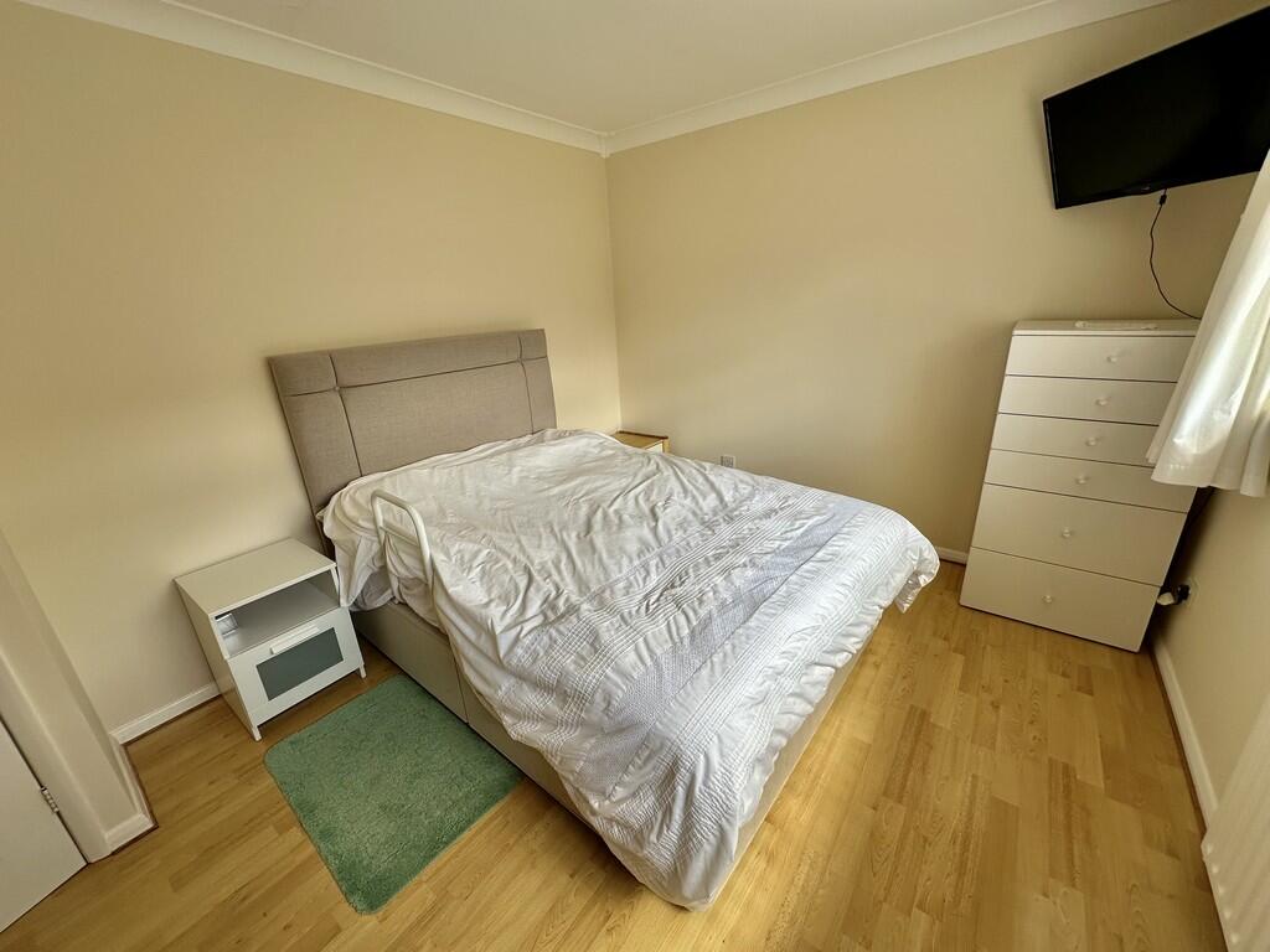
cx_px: 635
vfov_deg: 85.7
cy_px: 476
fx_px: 514
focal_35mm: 14
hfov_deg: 102.1
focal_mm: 2.22
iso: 40
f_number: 2.2
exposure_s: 1/102
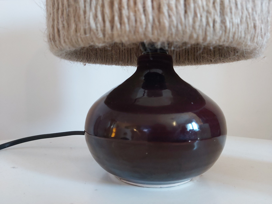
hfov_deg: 67.3
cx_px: 136
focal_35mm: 26
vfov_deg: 53.1
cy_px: 102
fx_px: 204
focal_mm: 3.92
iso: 800
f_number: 1.7
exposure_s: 1/20
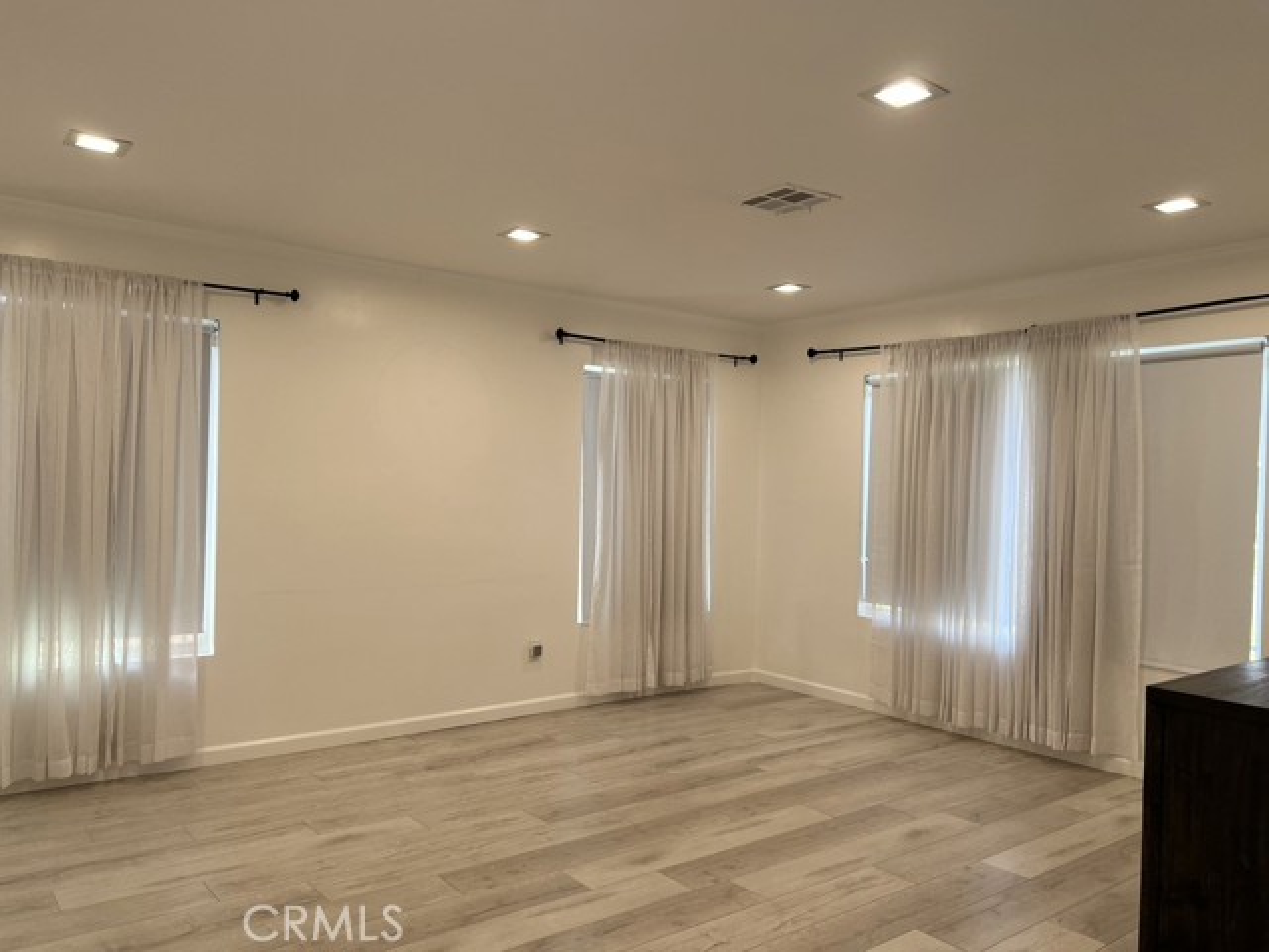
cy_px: 476
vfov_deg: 53.1
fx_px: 953
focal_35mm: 26
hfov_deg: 67.3
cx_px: 634
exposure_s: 1/120
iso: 50
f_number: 1.5
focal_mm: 5.7
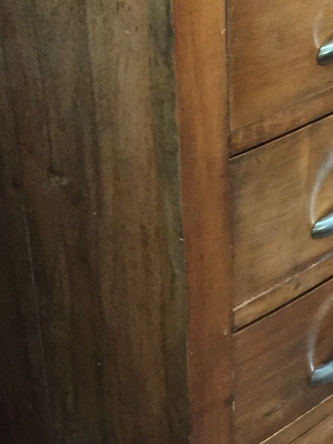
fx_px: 1040
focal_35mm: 81
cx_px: 243
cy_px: 182
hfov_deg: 18.1
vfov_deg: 24.1
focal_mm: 4.15
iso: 320
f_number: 2.2
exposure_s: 1/17
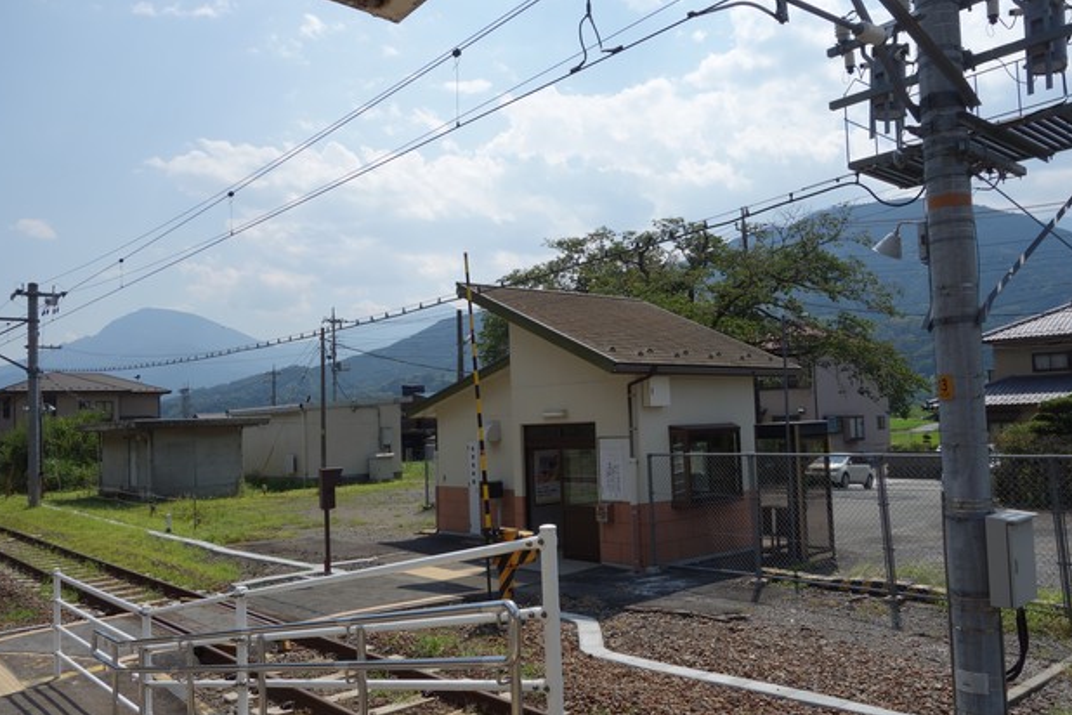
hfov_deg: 63.7
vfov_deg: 45.0
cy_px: 367
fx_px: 863
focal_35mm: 29
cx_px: 533
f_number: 5.6
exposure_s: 1/800
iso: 125
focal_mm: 10.4
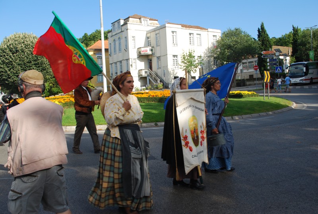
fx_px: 292
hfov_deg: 57.1
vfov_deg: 40.1
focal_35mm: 33
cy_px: 107
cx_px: 159
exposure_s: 1/200
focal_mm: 22
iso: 100
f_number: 7.1
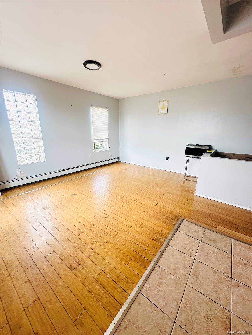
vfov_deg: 102.1
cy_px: 168
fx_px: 136
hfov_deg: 85.7
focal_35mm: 14
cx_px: 126
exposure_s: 1/99
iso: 50
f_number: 2.2
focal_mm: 2.22
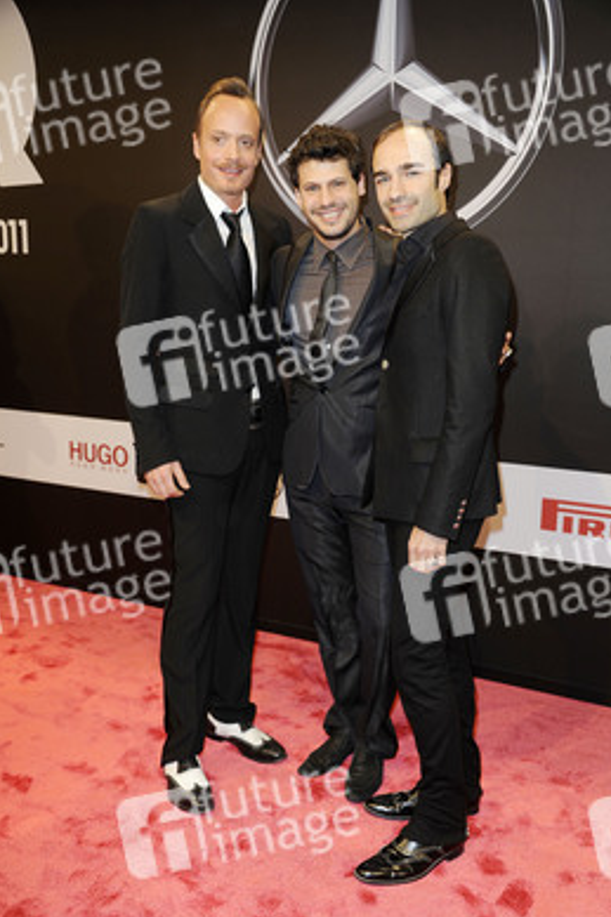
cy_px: 469
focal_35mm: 37
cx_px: 307
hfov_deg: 35.9
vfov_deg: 51.9
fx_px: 943
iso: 500
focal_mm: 36
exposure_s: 1/200
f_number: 5.6
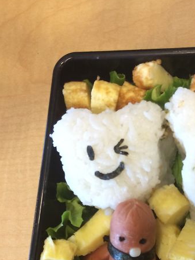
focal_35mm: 54
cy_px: 226
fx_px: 406
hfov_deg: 26.2
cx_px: 174
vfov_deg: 33.9
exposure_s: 1/30
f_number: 2.2
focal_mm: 4.12
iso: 64
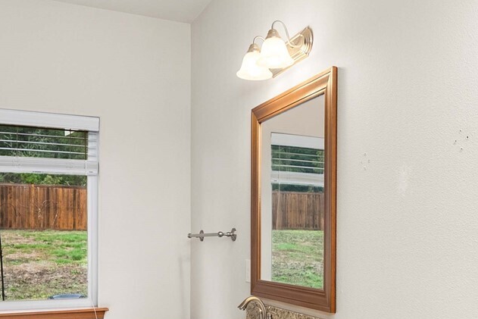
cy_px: 271
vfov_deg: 30.2
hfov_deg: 44.4
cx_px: 338
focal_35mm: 43
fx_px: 571
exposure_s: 1/60
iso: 200
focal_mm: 16
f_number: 7.1
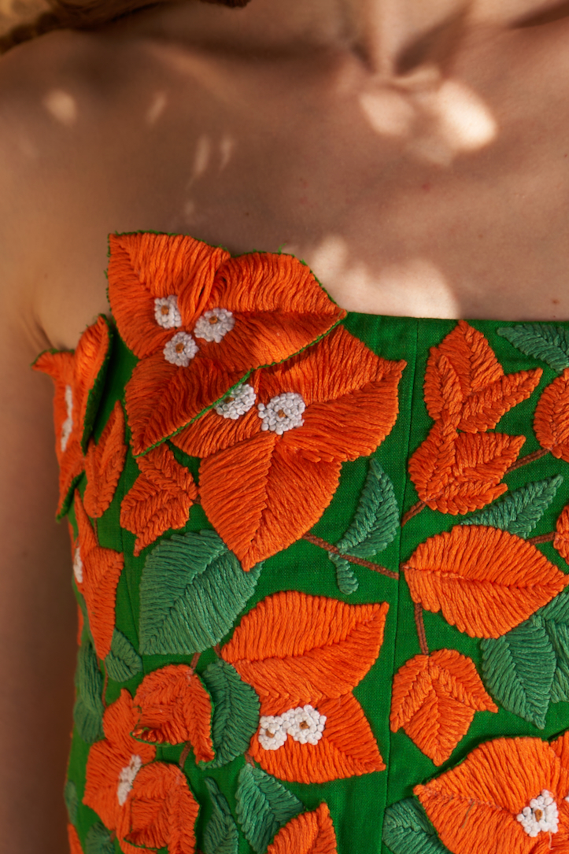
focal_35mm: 87
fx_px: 2063
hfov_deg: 15.7
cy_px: 427
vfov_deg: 23.4
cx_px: 284
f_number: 2.8
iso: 64
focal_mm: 58
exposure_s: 1/800
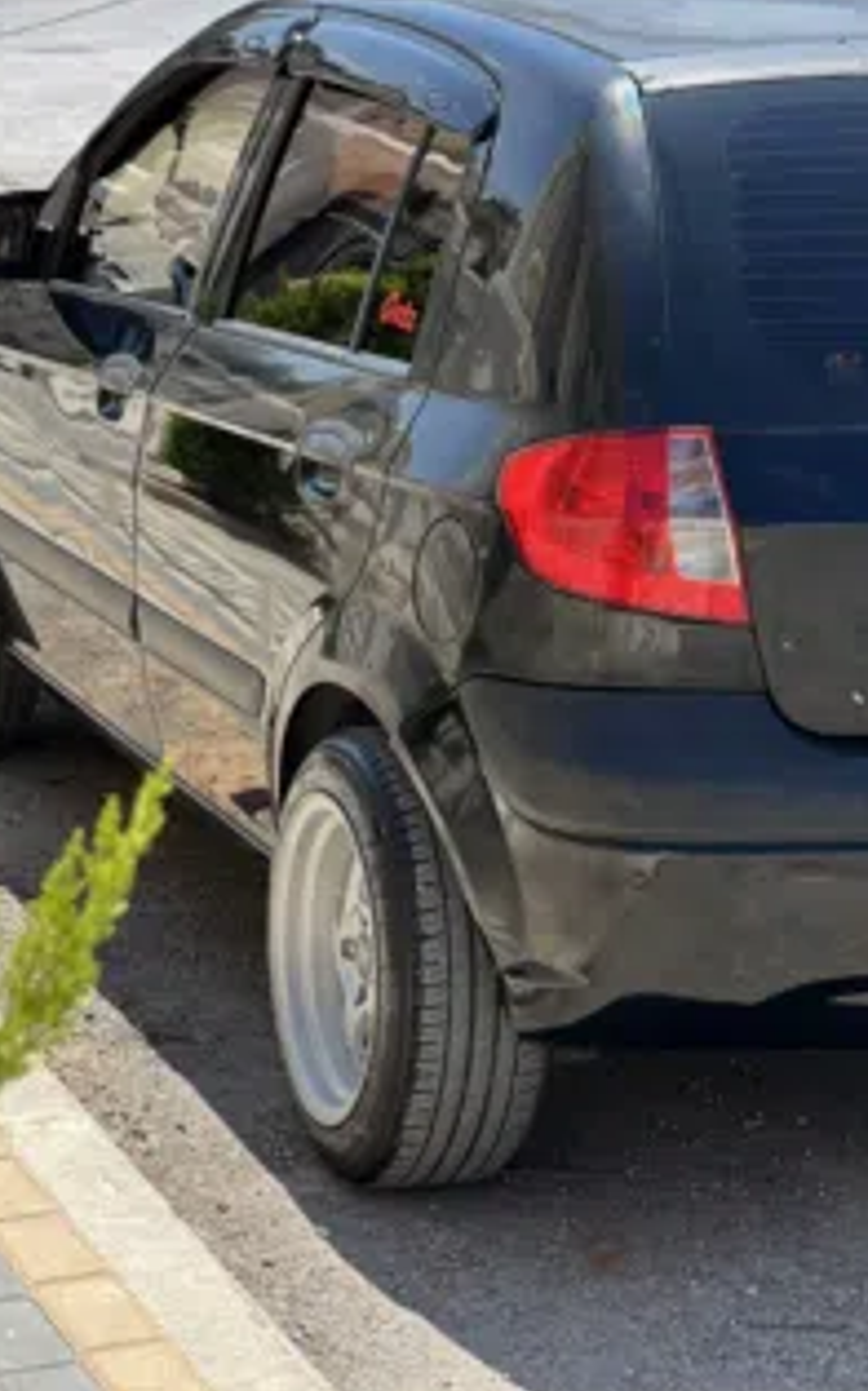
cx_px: 403
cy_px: 545
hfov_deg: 12.6
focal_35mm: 104
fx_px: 3940
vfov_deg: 20.0
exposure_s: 1/356
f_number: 2.8
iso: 32
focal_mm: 9
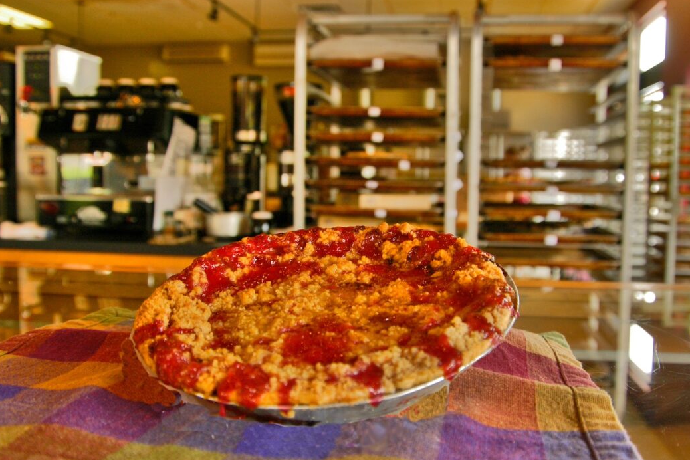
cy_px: 233
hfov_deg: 51.9
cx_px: 347
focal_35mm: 37
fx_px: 709
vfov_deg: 35.9
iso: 400
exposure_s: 1/80
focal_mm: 24
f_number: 4.5
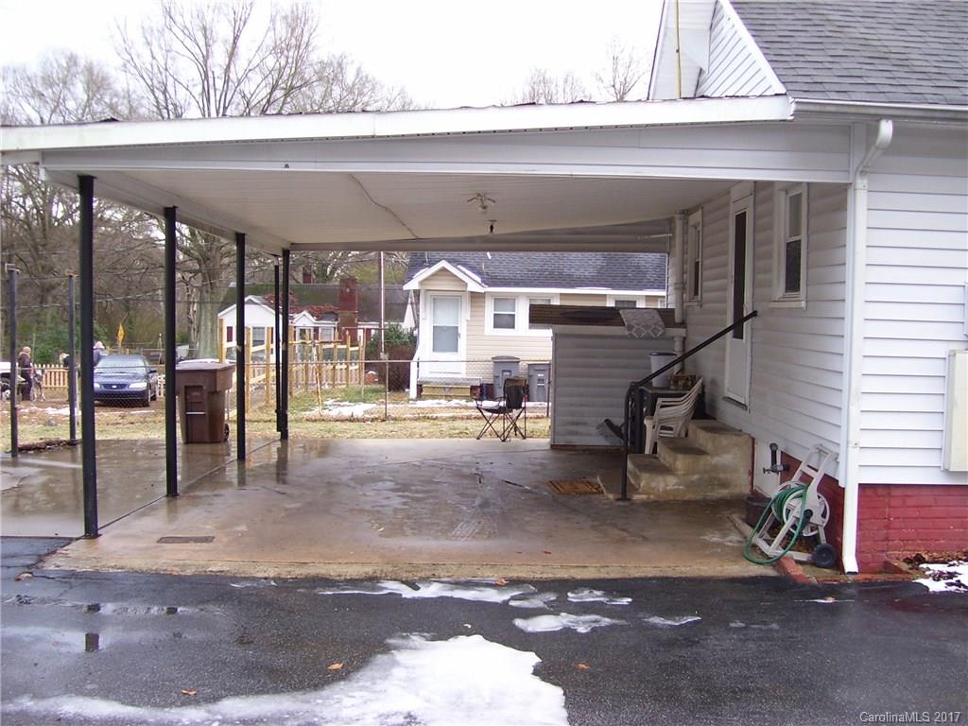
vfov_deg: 39.7
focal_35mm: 36
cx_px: 484
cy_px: 363
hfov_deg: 51.4
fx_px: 1007
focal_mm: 6
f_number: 2.7
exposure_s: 1/60
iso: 100
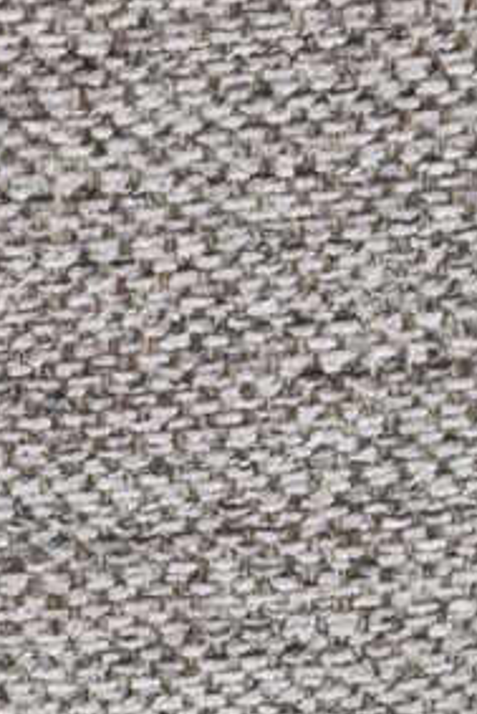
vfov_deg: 7.8
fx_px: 5260
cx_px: 1
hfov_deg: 5.2
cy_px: 161
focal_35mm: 265
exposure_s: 1/125
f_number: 16
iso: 100
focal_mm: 50
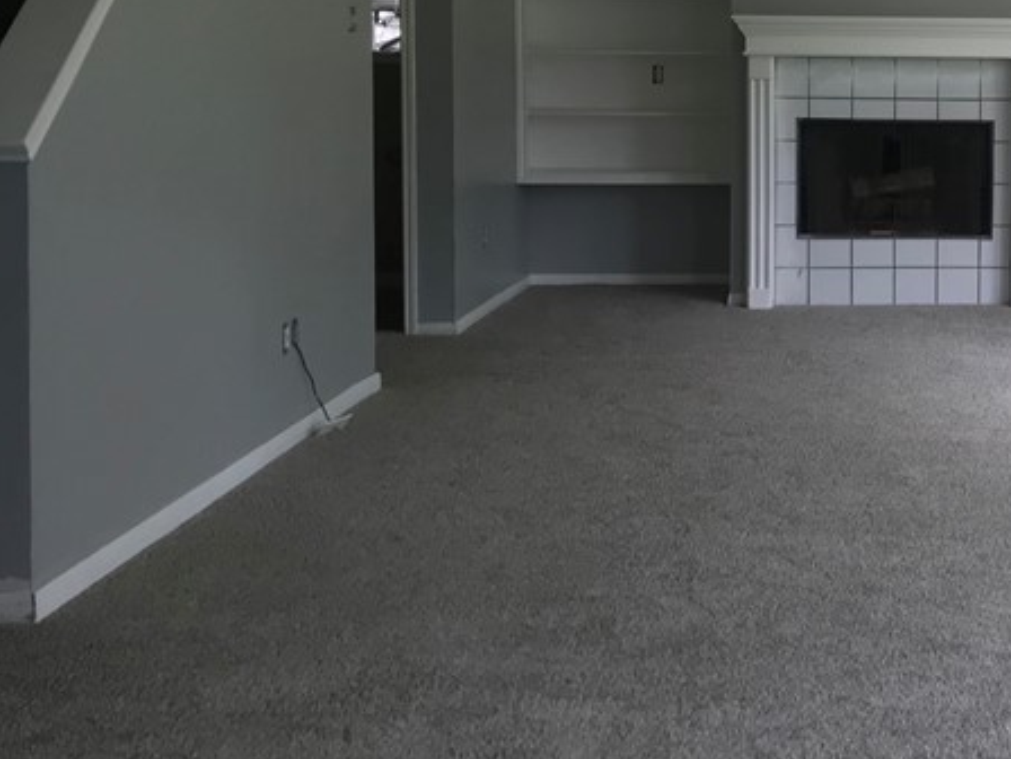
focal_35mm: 64
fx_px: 1869
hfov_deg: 28.4
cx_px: 1009
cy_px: 206
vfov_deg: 22.7
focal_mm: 3.99
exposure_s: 1/120
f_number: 1.8
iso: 40
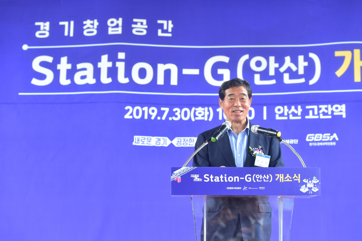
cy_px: 120
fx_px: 955
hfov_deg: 21.5
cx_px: 181
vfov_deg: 14.4
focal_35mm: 95
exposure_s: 1/250
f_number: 4.5
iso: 1250
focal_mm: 95
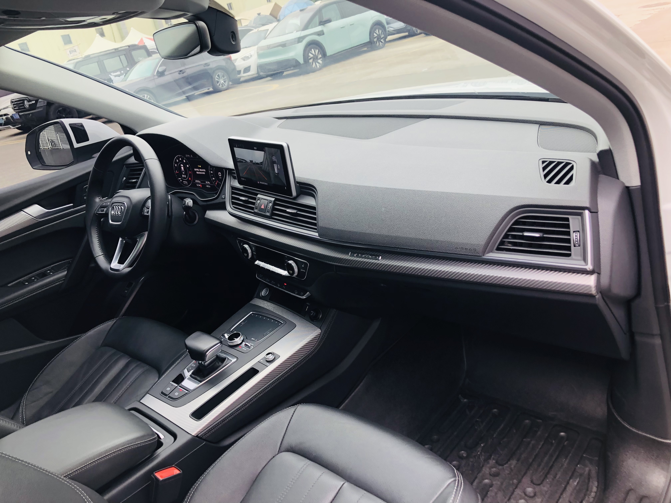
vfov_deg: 49.7
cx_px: 336
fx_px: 543
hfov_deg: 63.4
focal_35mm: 28
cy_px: 252
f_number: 1.8
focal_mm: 3.99
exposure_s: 1/120
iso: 25
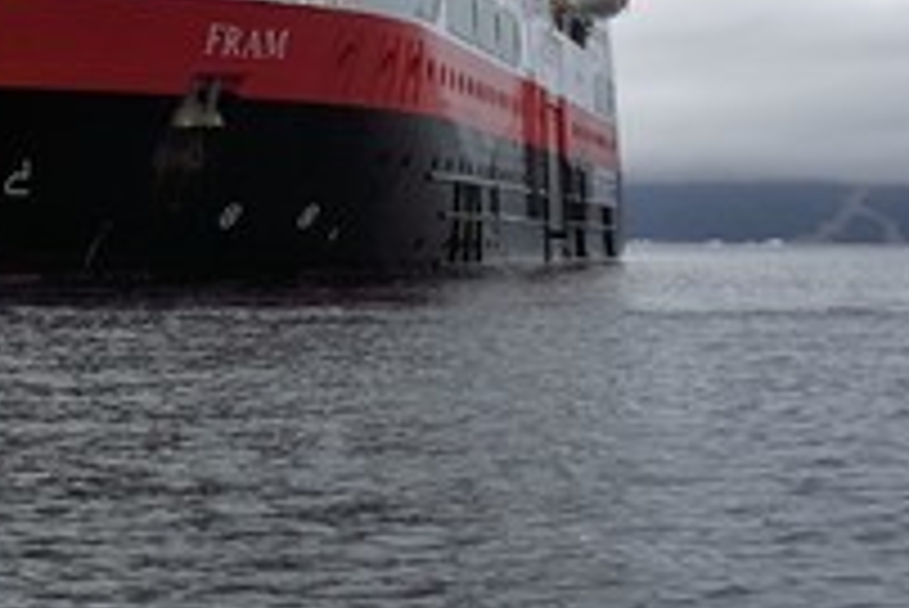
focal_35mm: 108
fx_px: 2729
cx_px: 14
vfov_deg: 12.6
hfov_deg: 18.5
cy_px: 5
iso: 200
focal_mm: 52
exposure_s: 1/320
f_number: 6.3
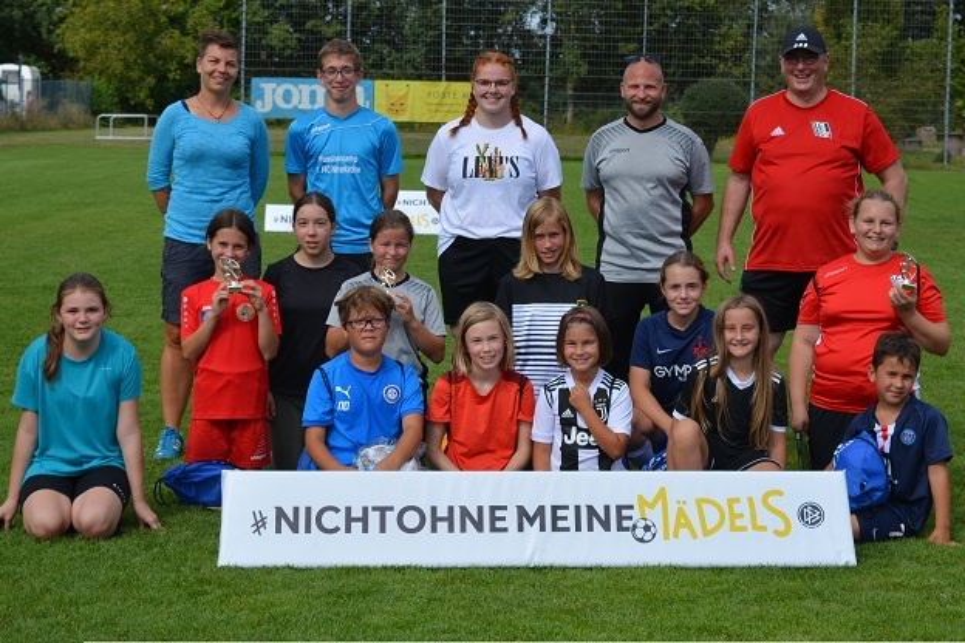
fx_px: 1930
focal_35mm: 72
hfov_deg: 28.1
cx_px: 482
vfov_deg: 18.9
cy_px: 322
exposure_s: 1/2000
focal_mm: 48
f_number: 8
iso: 400
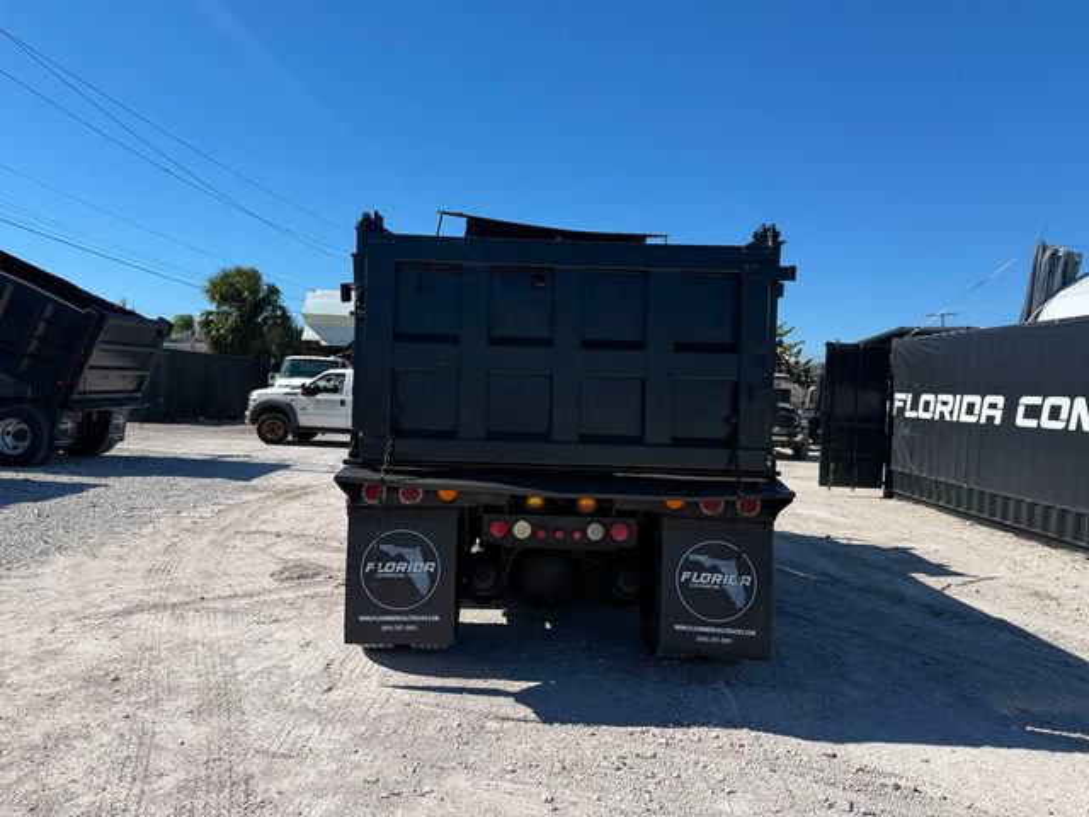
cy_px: 408
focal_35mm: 24
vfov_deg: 56.8
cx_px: 544
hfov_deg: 71.6
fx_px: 755
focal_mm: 6.76
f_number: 1.78
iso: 80
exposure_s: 1/5319
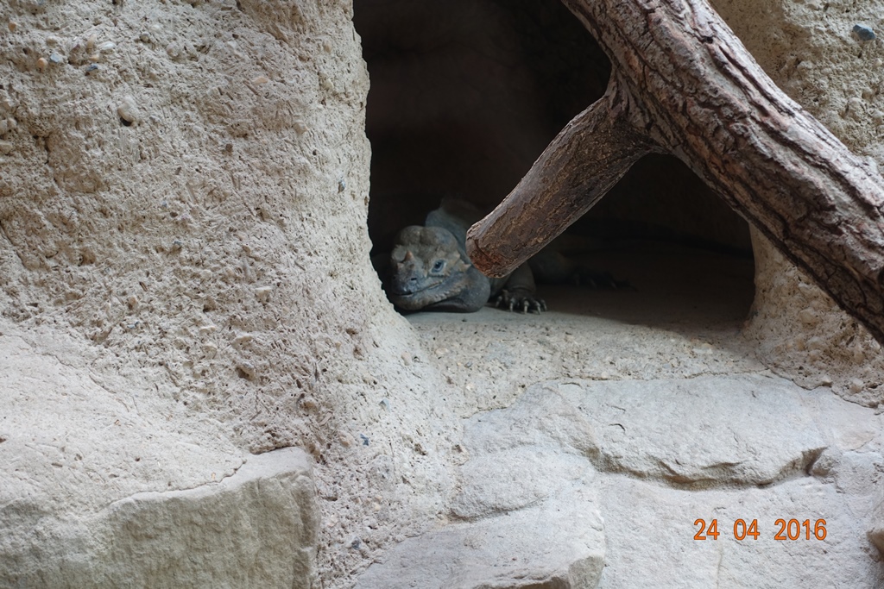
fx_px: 1719
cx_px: 442
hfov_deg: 28.8
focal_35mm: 70
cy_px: 294
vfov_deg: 19.5
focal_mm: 25.7
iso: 320
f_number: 2.8
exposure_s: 1/80
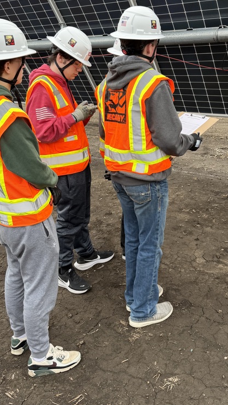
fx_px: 387
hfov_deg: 32.3
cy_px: 162
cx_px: 166
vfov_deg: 54.9
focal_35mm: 36
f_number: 1.78
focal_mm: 6.76
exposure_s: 1/1091
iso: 100
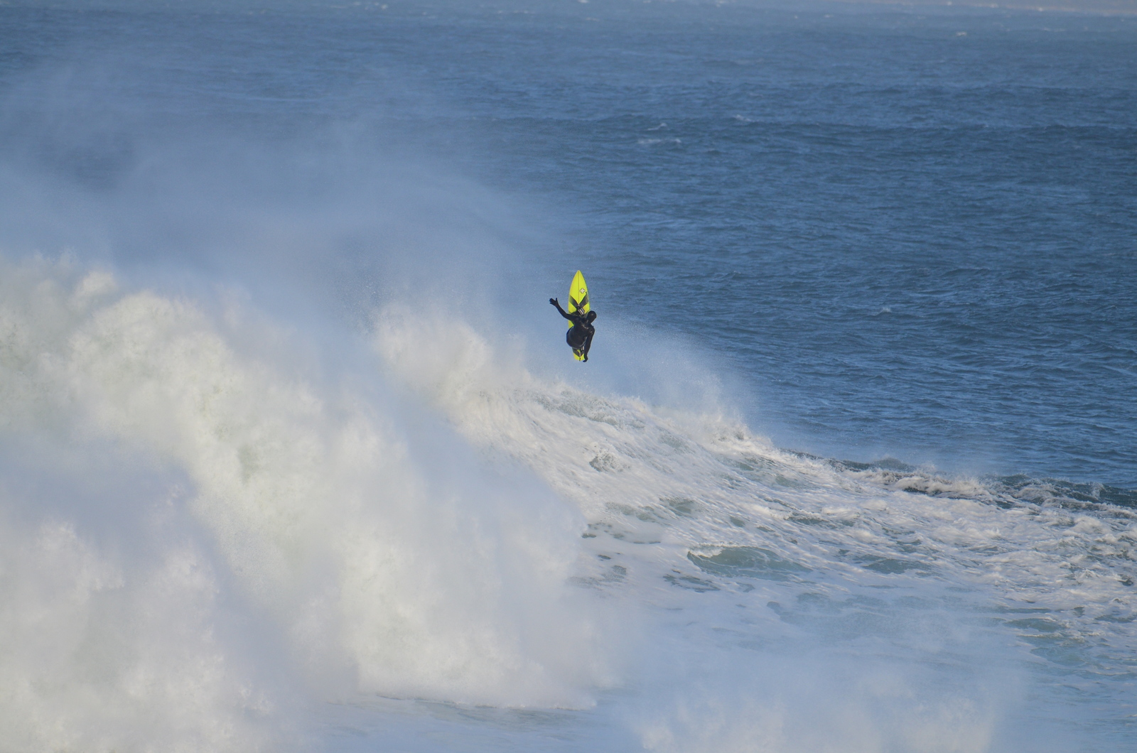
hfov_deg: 2.8
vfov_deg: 1.8
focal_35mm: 750
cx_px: 568
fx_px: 23640
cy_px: 376
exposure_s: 1/1250
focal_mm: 500
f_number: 6.3
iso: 400
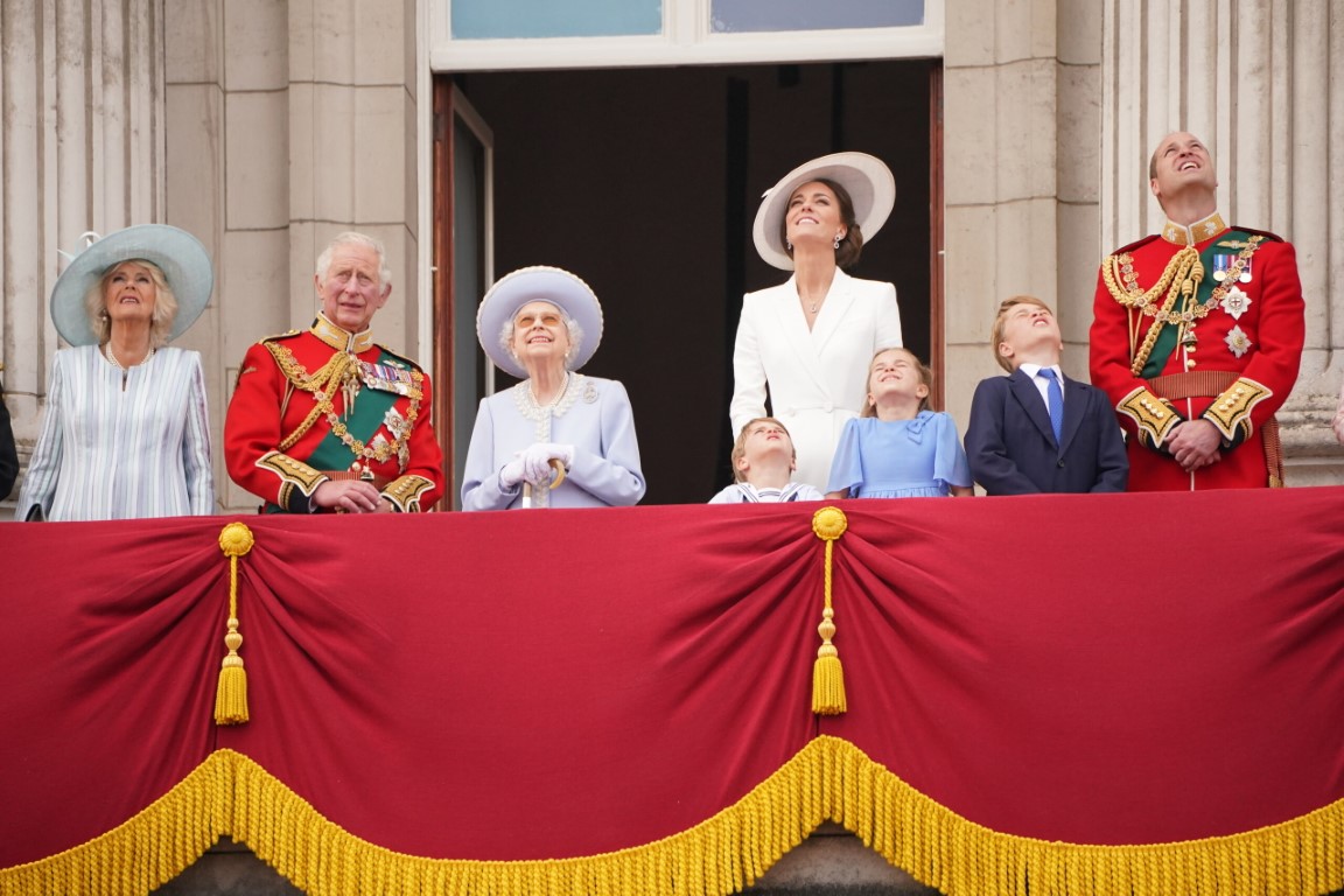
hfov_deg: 5.6
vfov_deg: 3.7
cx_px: 672
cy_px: 448
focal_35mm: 370
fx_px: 13812
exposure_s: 1/1600
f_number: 6.3
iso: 2000
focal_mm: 370
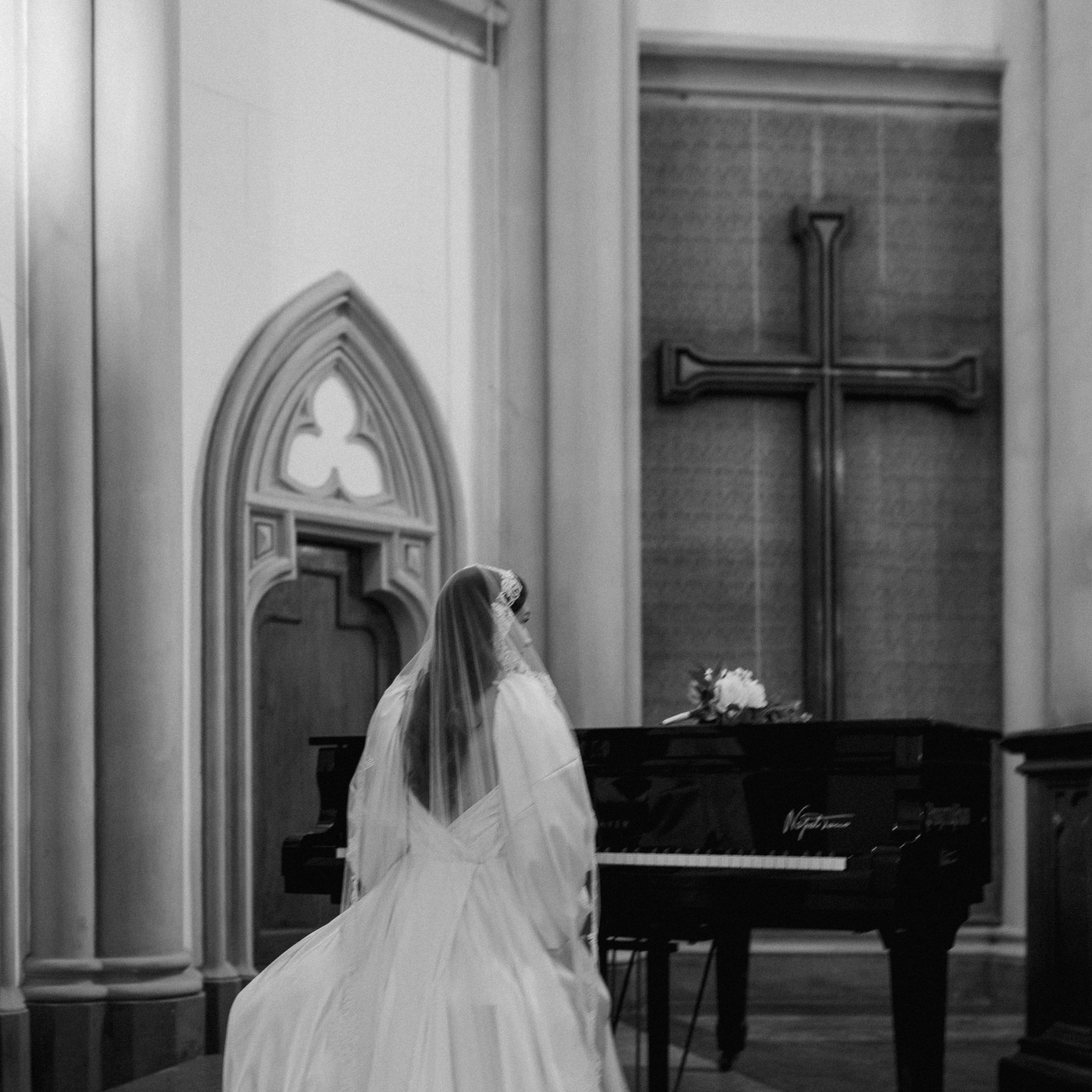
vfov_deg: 37.2
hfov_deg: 37.6
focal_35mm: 45
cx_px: 549
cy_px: 715
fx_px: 1606
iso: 800
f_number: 1.8
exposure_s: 1/100
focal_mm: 35
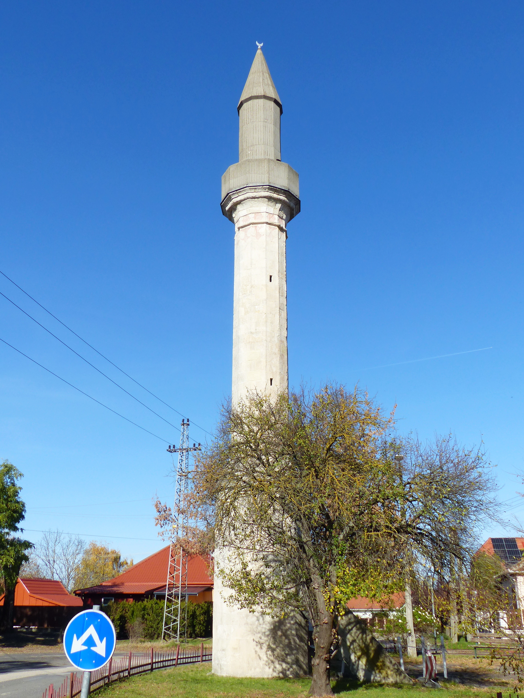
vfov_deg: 55.4
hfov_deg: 42.9
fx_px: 666
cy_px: 349
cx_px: 262
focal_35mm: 33
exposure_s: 1/1300
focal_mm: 5.9
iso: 100
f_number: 4
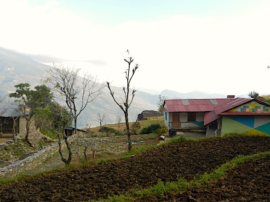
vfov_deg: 39.6
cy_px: 107
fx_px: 281
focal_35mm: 36
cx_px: 142
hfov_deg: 51.3
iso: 160
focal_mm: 5.9
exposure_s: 1/400
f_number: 3.8
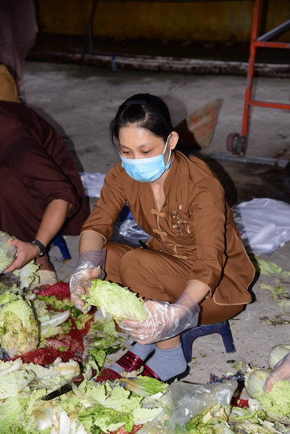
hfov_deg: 16.1
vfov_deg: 23.9
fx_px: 1026
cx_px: 145
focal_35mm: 85
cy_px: 217
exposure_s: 1/125
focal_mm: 85
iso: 400
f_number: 5.6
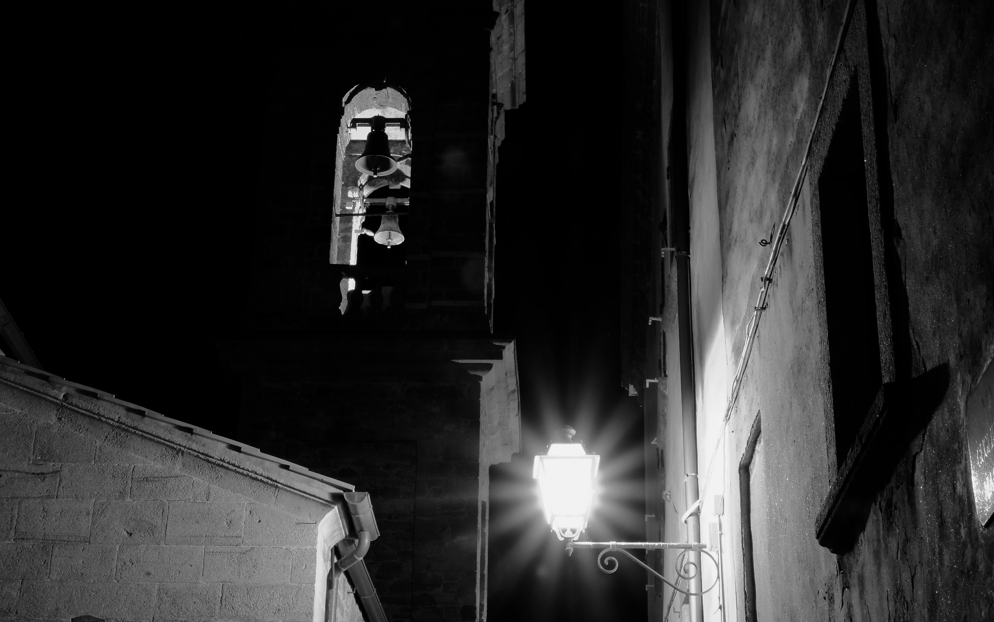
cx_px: 492
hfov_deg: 32.5
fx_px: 1707
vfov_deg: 20.6
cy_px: 290
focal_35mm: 63
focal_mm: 40.7
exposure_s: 7.5
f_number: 20
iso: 800
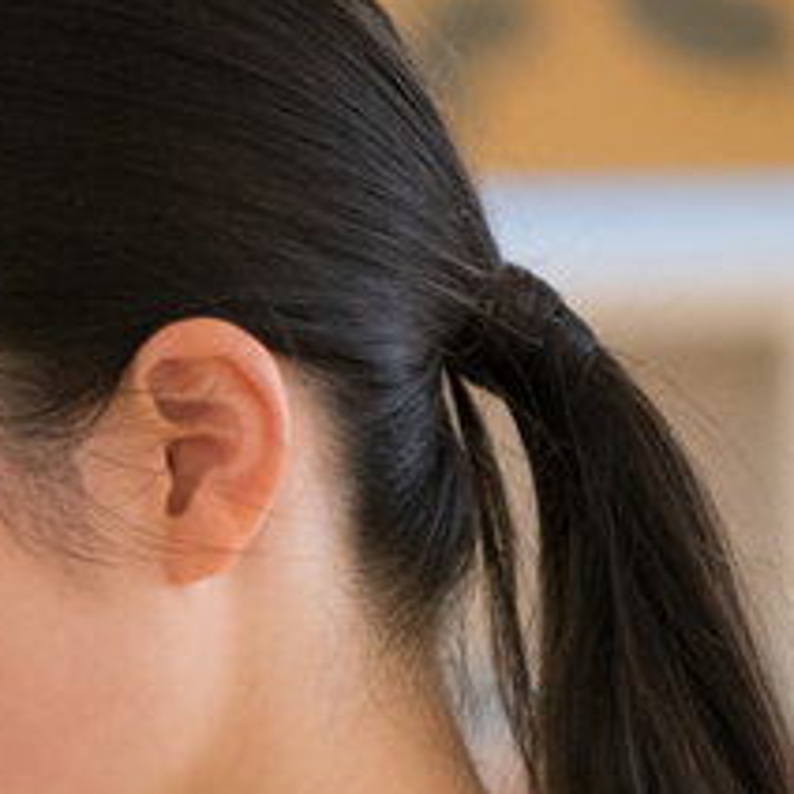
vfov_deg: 4.3
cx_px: -985
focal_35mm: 405
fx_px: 10510
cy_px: 1345
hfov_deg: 4.3
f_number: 1.4
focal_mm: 56
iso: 640
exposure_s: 1/100
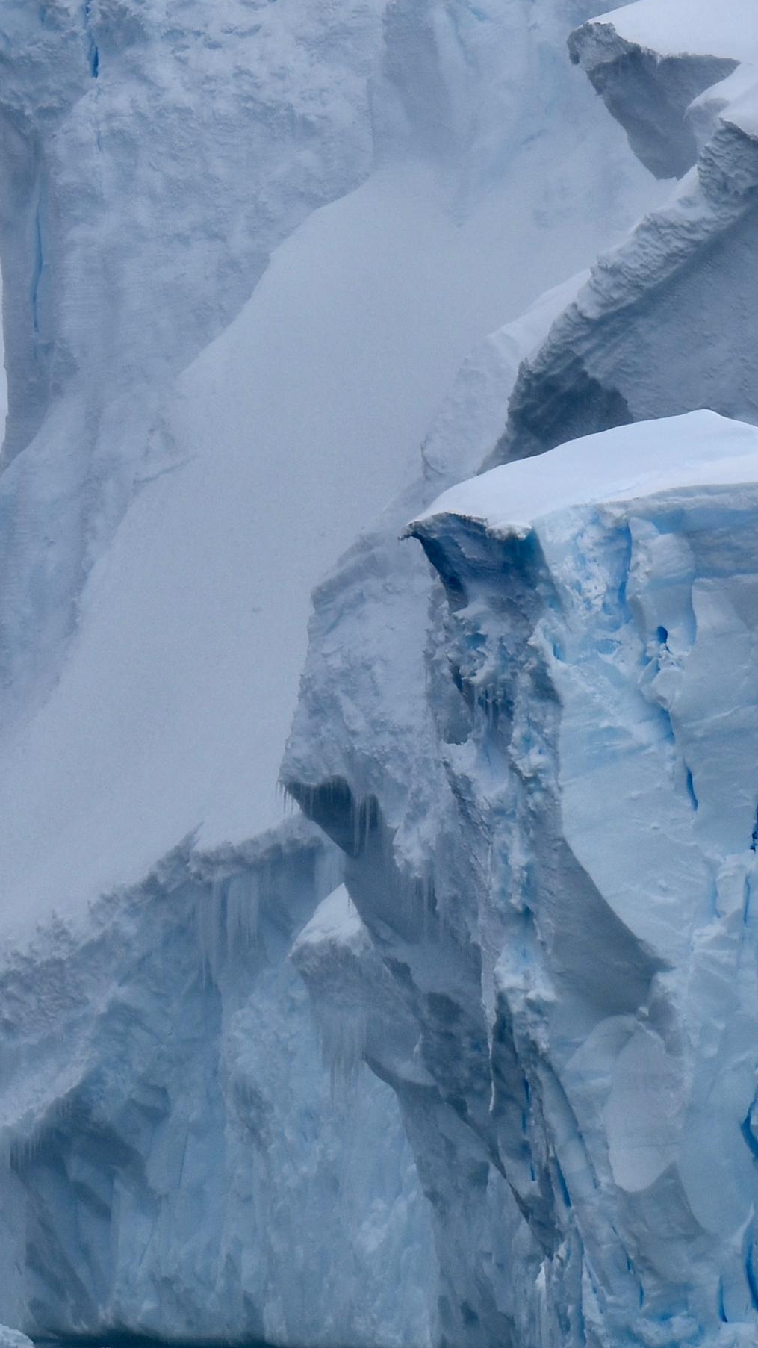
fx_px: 46677
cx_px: 147
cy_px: 579
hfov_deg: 0.9
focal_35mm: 1306
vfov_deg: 1.7
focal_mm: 300
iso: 140
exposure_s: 1/500
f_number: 8
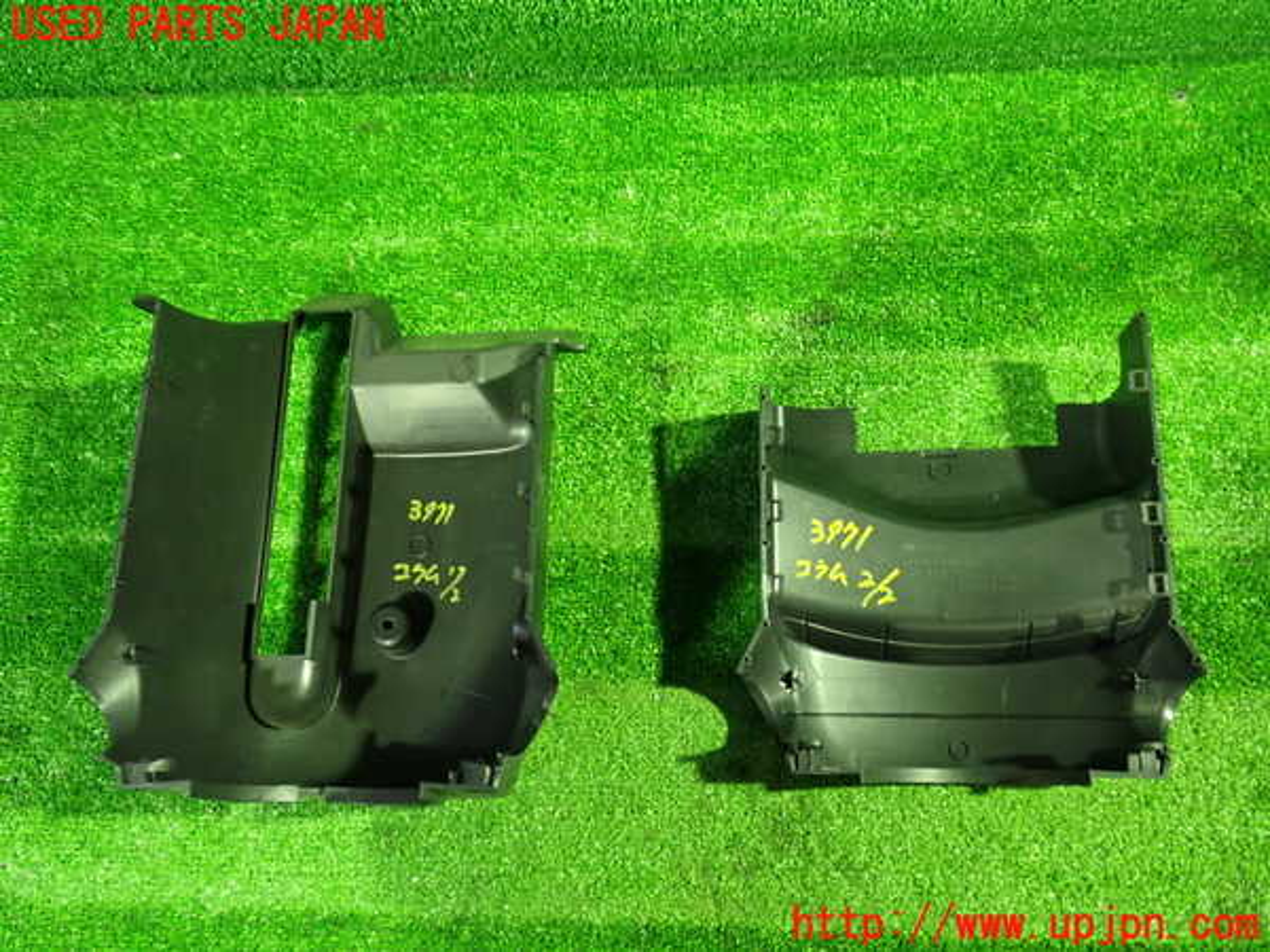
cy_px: 476
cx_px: 635
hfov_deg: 60.0
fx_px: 1101
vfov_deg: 46.8
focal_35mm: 30
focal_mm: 5.4
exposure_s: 1/20
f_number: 2.3
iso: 800
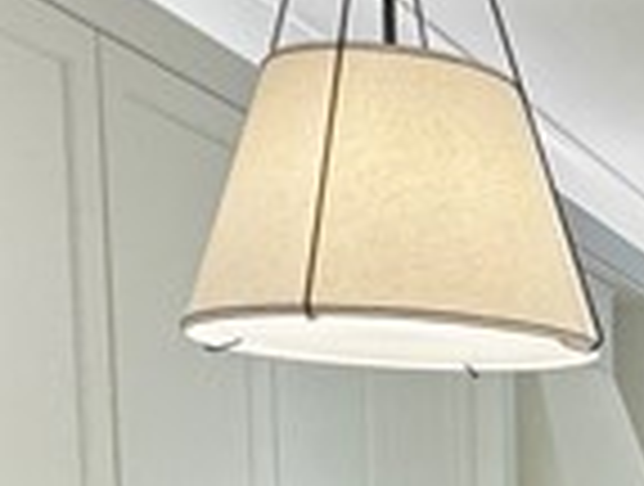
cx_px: 1202
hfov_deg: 16.1
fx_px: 1865
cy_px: 747
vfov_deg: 13.9
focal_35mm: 100
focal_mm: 2.22
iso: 160
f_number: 2.2
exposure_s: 1/120
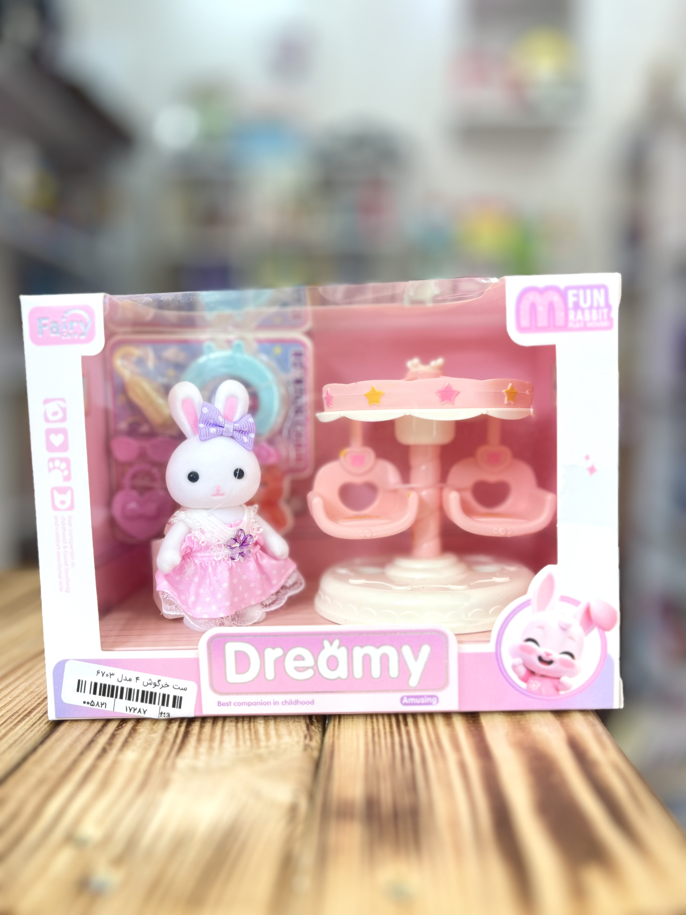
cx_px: 343
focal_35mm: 26
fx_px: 687
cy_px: 458
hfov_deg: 53.1
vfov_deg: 67.3
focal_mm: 5.1
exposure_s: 1/100
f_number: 1.6
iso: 50
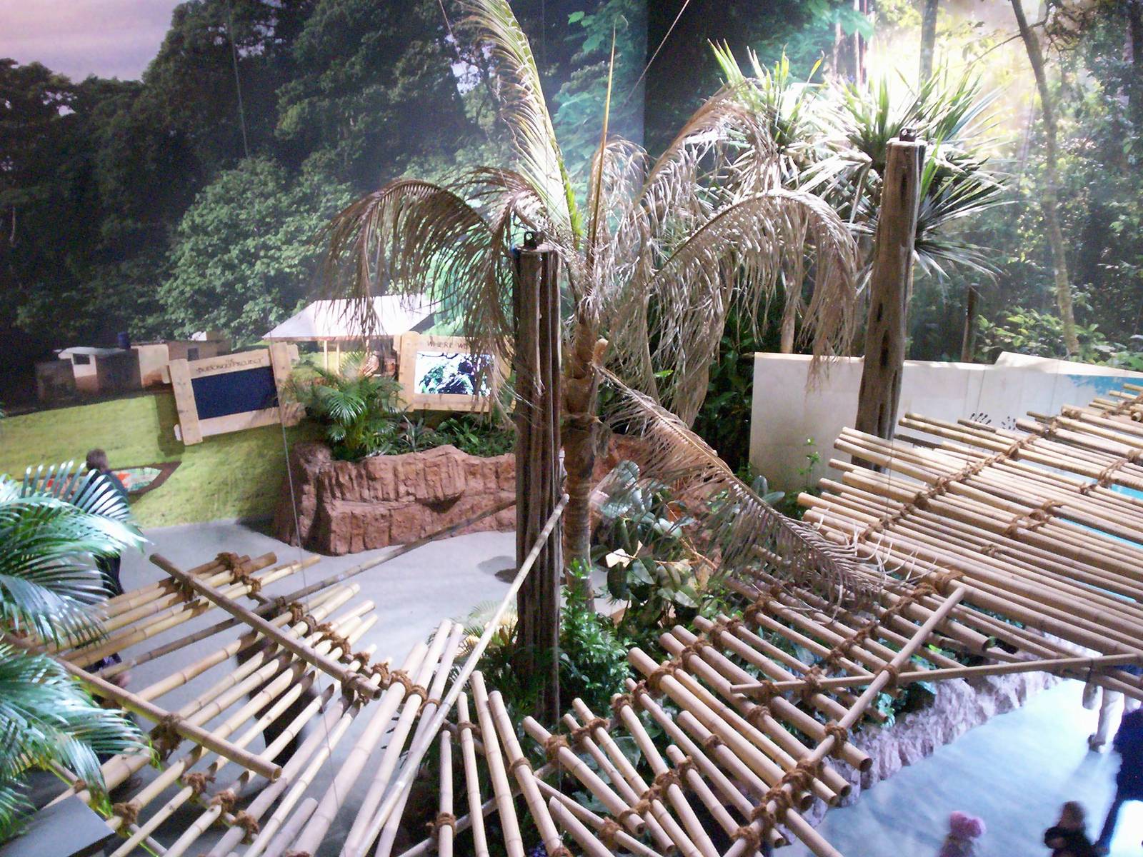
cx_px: 572
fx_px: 1189
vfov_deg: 39.7
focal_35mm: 36
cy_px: 428
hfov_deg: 51.4
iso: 267
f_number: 4.5
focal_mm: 5.9
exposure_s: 1/8
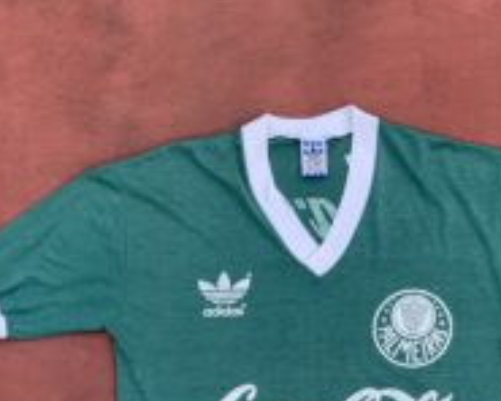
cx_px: 317
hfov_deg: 34.0
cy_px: 363
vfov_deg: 26.6
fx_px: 816
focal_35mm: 55
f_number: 1.8
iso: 40
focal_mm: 4.25
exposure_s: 1/121
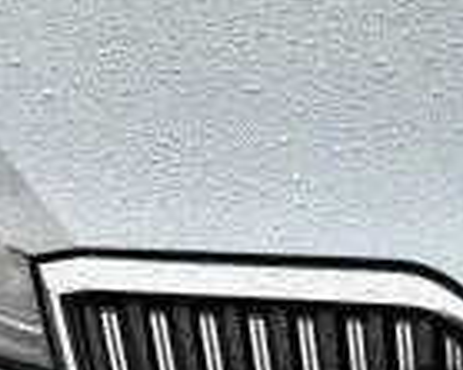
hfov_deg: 12.1
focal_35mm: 156
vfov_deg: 9.9
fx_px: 2136
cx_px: 553
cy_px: 208
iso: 50
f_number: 1.6
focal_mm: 5.96
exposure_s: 1/359
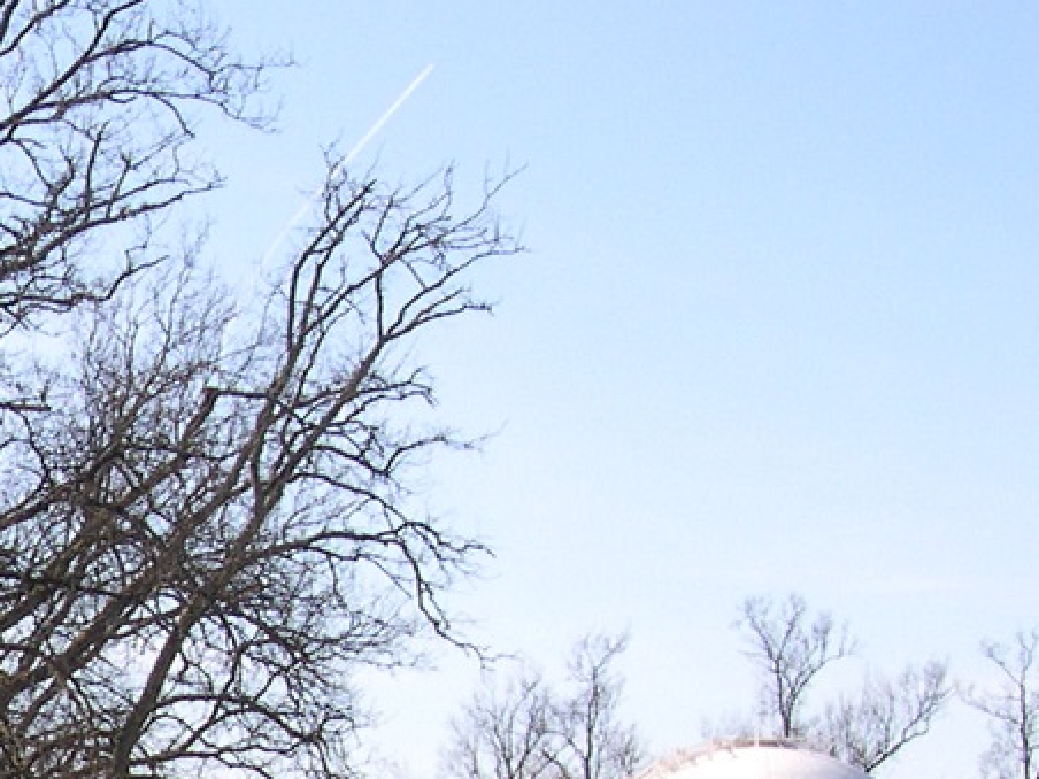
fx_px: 3782
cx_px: -630
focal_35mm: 126
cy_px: 1060
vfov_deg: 11.4
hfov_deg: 14.4
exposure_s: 1/95.9
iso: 100
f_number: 7.6
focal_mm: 8
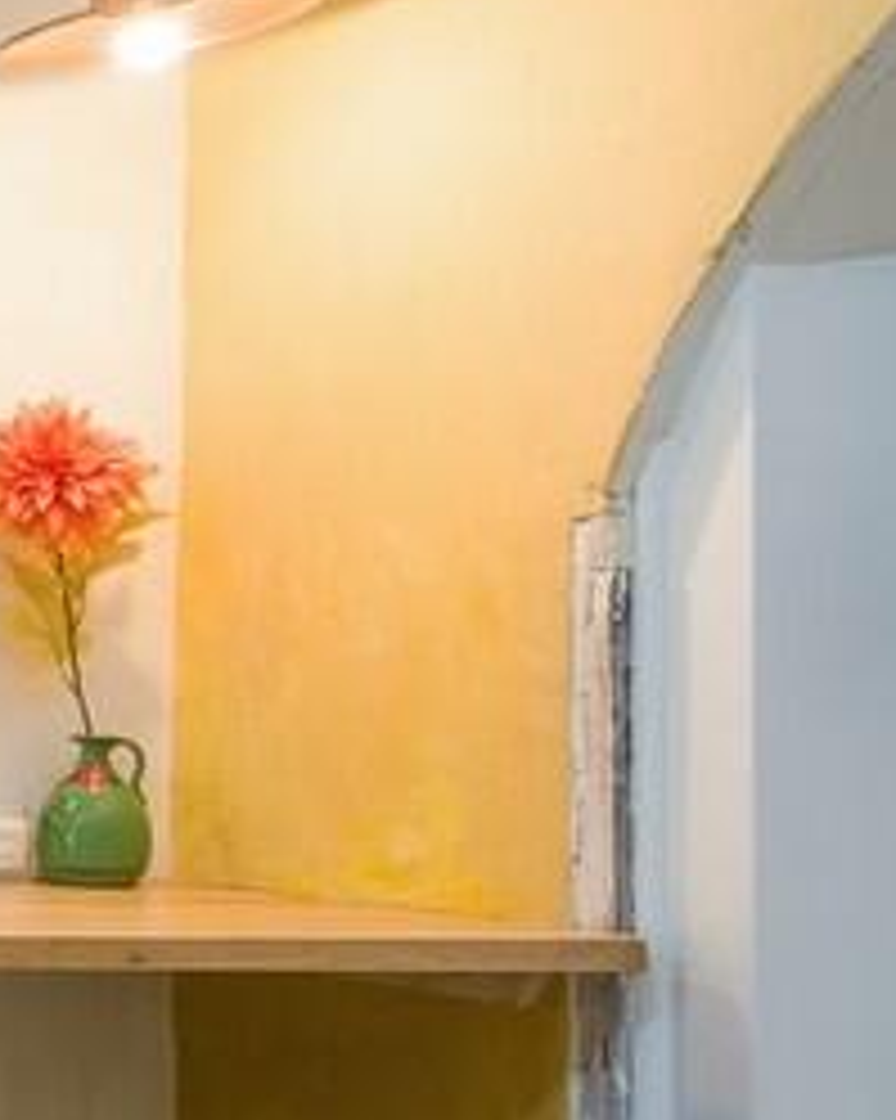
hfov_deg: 16.9
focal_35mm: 58
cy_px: 758
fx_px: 1924
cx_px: -1031
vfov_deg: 32.2
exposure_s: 1/3
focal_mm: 10.3
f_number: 7.1
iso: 160
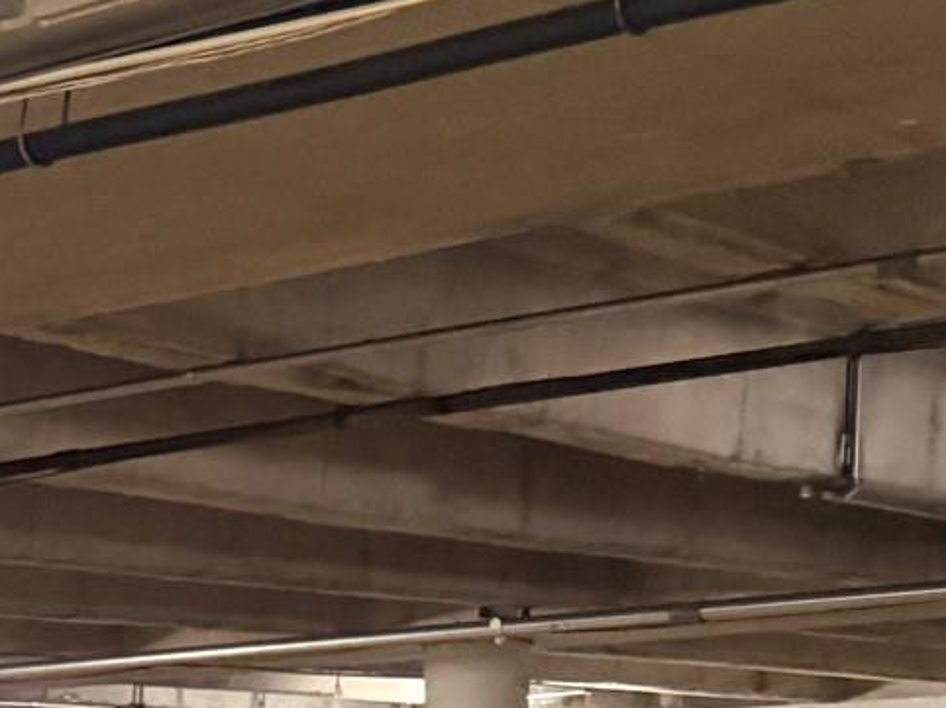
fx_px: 2786
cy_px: 1028
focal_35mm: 102
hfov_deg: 15.0
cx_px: -1038
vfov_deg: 13.7
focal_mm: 6.76
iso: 800
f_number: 1.78
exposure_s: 1/40
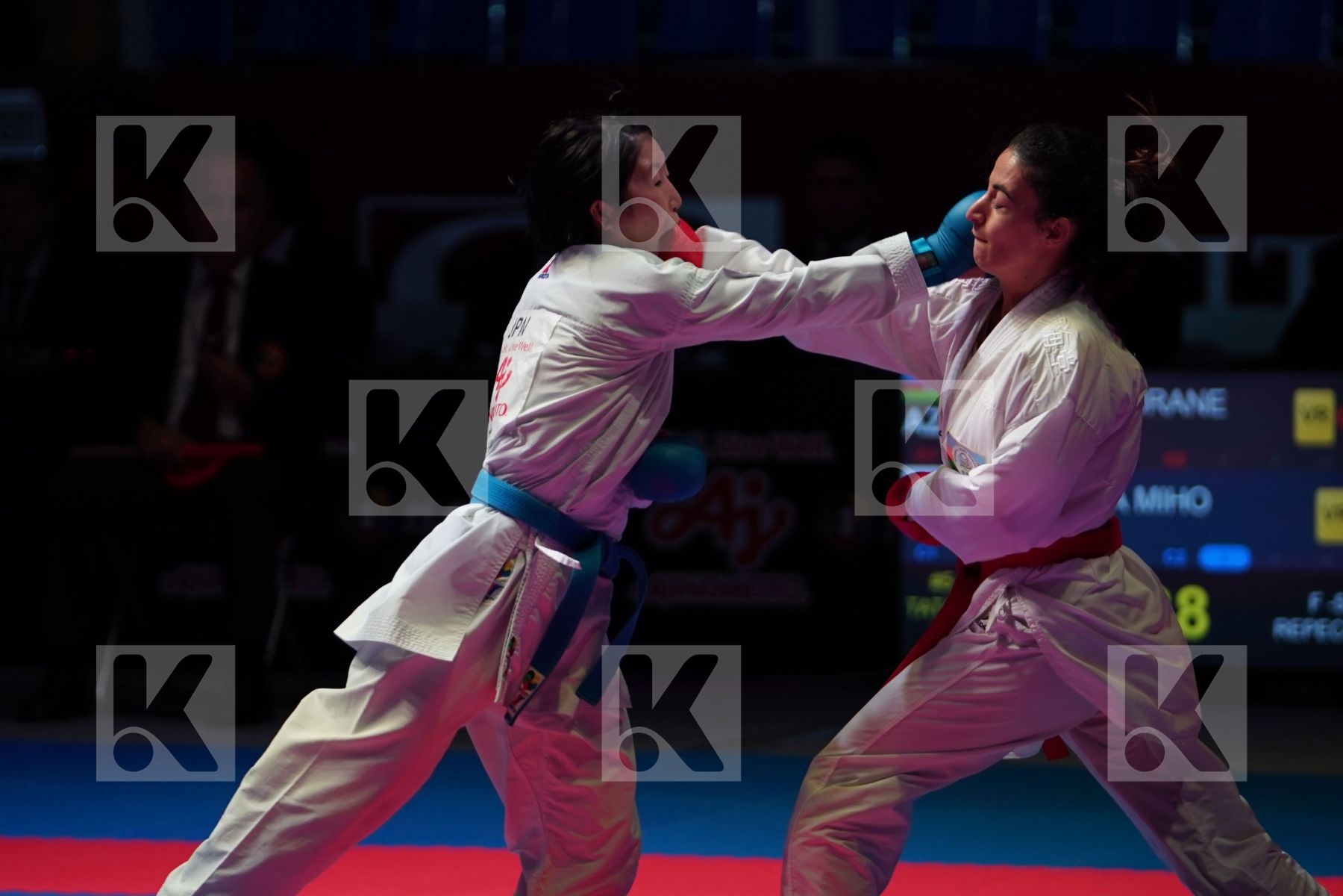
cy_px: 448
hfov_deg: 8.7
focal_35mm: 238
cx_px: 672
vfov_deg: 5.8
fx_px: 8878
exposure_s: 1/1000
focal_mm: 159
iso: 1000
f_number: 2.8
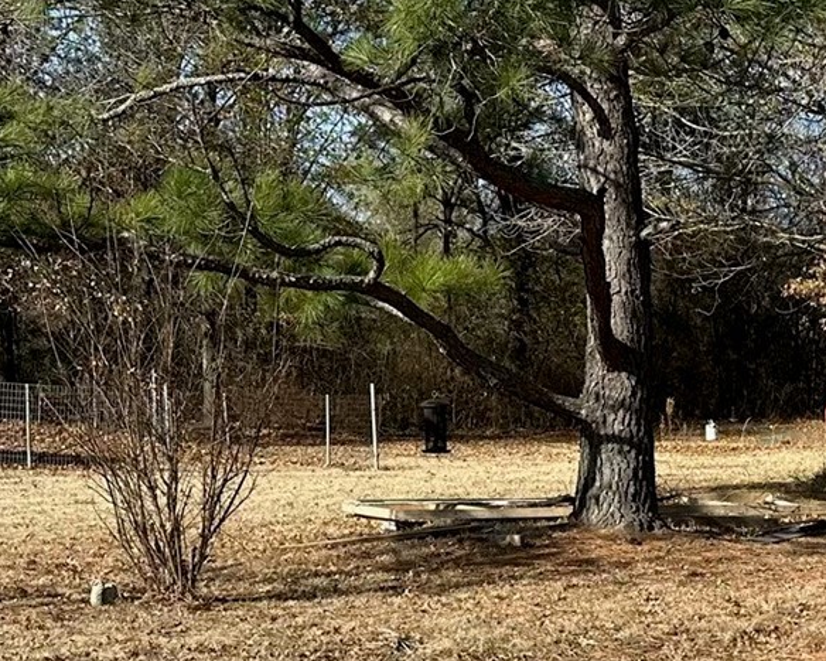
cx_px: 832
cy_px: 497
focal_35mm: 77
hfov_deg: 23.7
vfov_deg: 19.8
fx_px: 1882
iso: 80
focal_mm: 6.86
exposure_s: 1/3247
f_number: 1.78
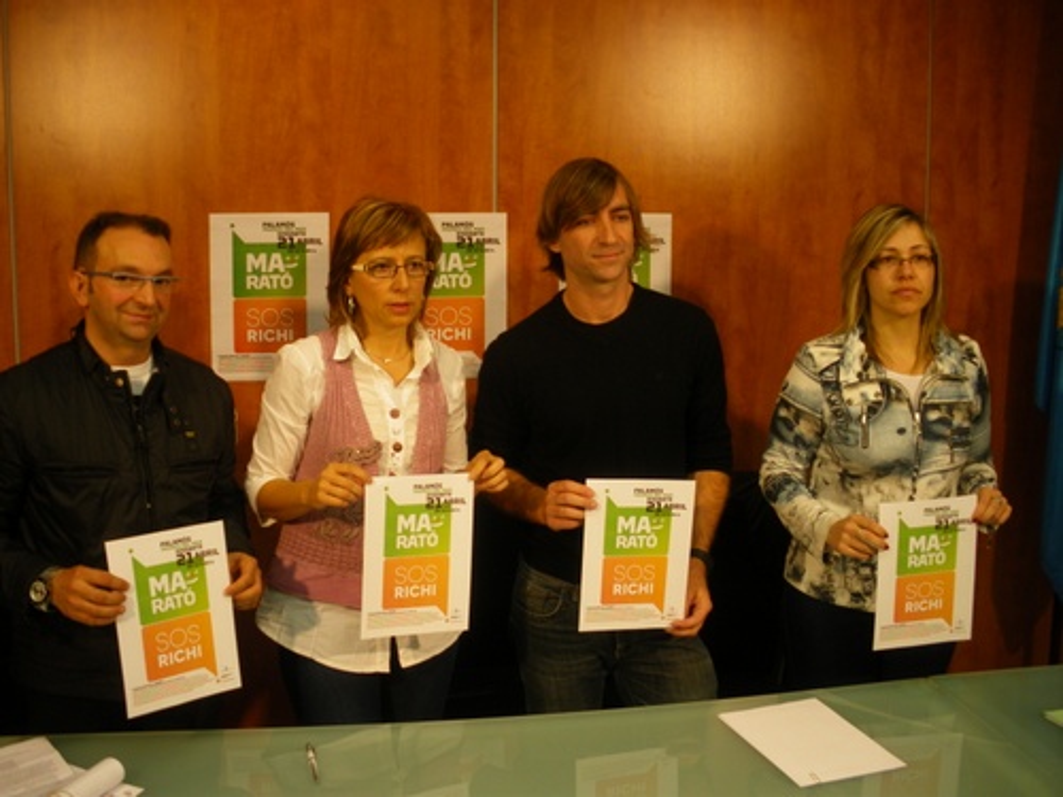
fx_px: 1106
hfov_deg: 51.4
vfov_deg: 39.7
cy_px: 398
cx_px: 532
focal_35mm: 36
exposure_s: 1/50
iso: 100
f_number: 3.5
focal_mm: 6.3
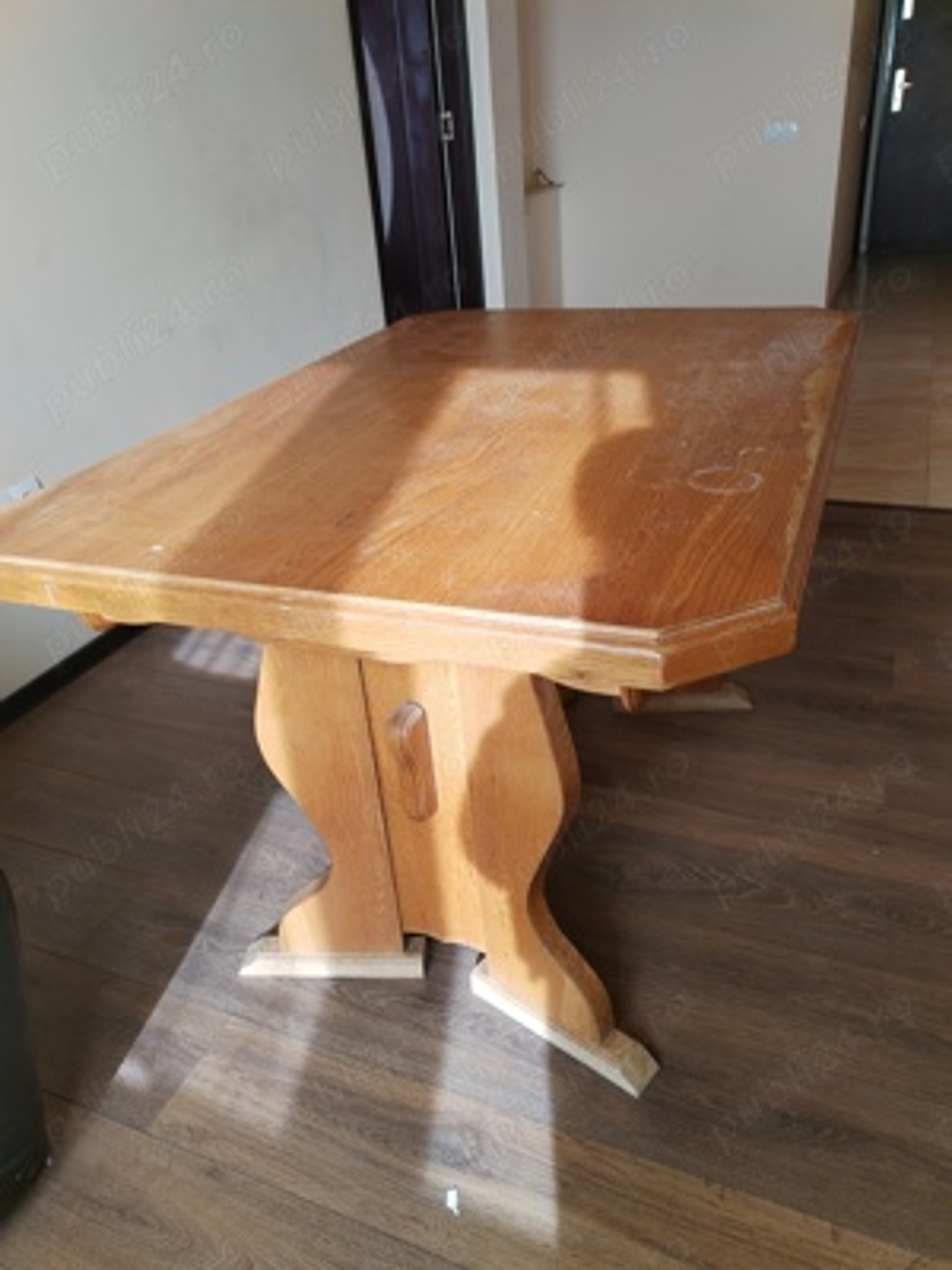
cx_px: 476
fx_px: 953
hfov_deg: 53.1
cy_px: 635
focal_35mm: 26
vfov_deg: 67.3
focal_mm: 4.75
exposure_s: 1/50
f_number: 1.8
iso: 196
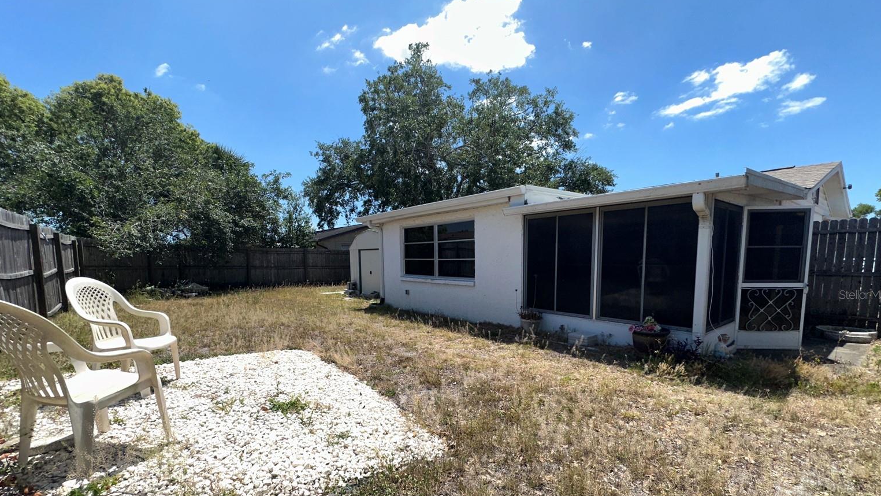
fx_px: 374
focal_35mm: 16
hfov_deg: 99.4
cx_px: 432
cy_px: 294
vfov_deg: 66.5
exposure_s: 1/2092
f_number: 2.2
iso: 50
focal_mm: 2.22
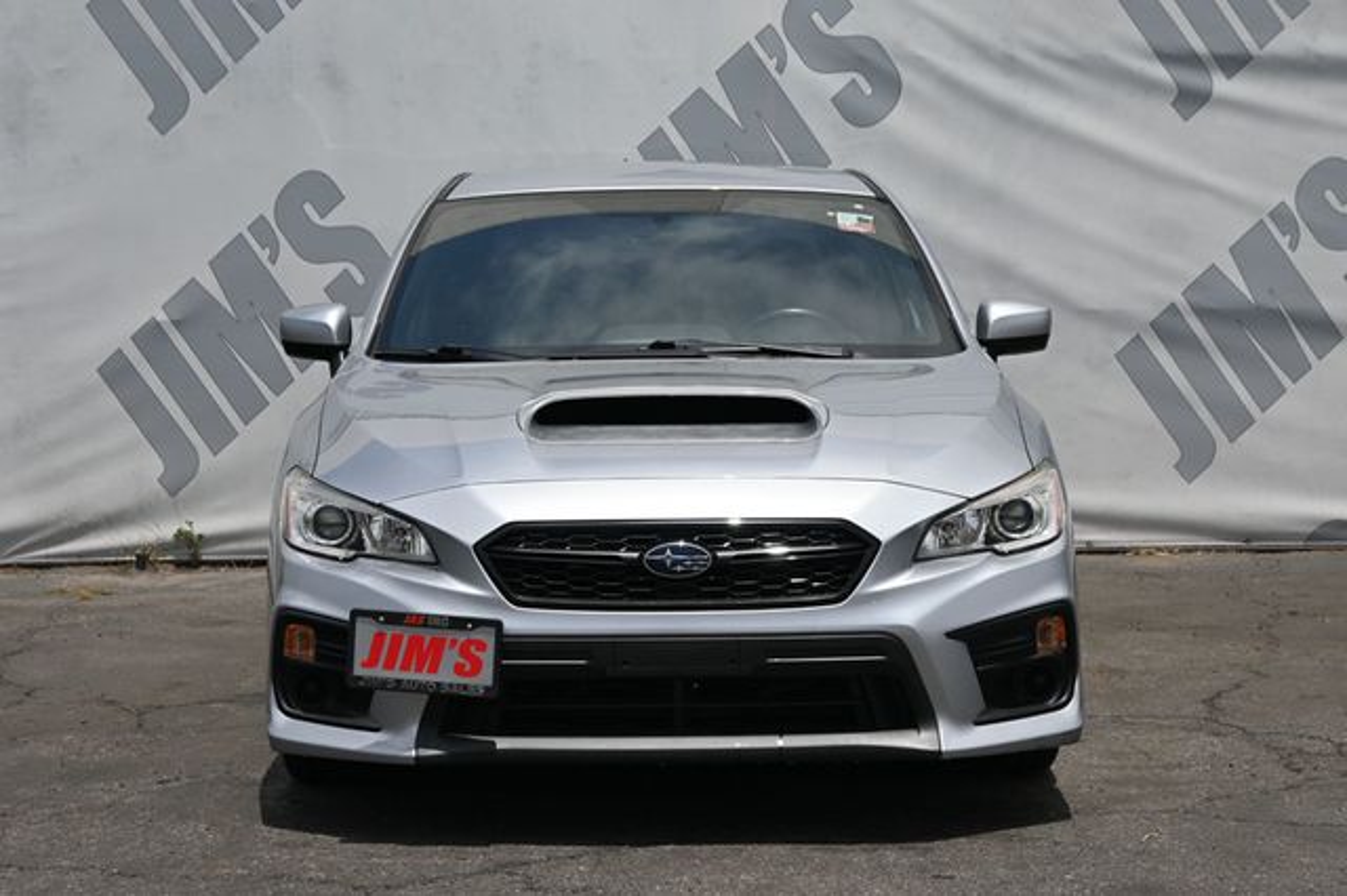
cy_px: 448
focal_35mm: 70
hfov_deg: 28.7
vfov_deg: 19.3
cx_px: 674
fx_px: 2636
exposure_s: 1/400
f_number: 7.1
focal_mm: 47
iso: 100
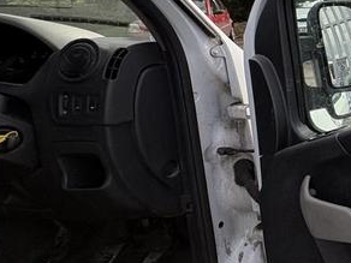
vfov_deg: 33.2
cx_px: 523
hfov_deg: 28.7
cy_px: 83
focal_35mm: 43
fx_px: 436
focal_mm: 2.22
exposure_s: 1/448
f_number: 2.2
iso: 40
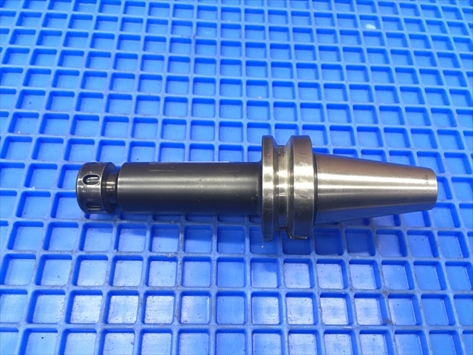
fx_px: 396
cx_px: 236
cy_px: 178
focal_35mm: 29
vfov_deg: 48.2
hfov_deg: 61.7
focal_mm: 4.15
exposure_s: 1/24
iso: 200
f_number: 2.2
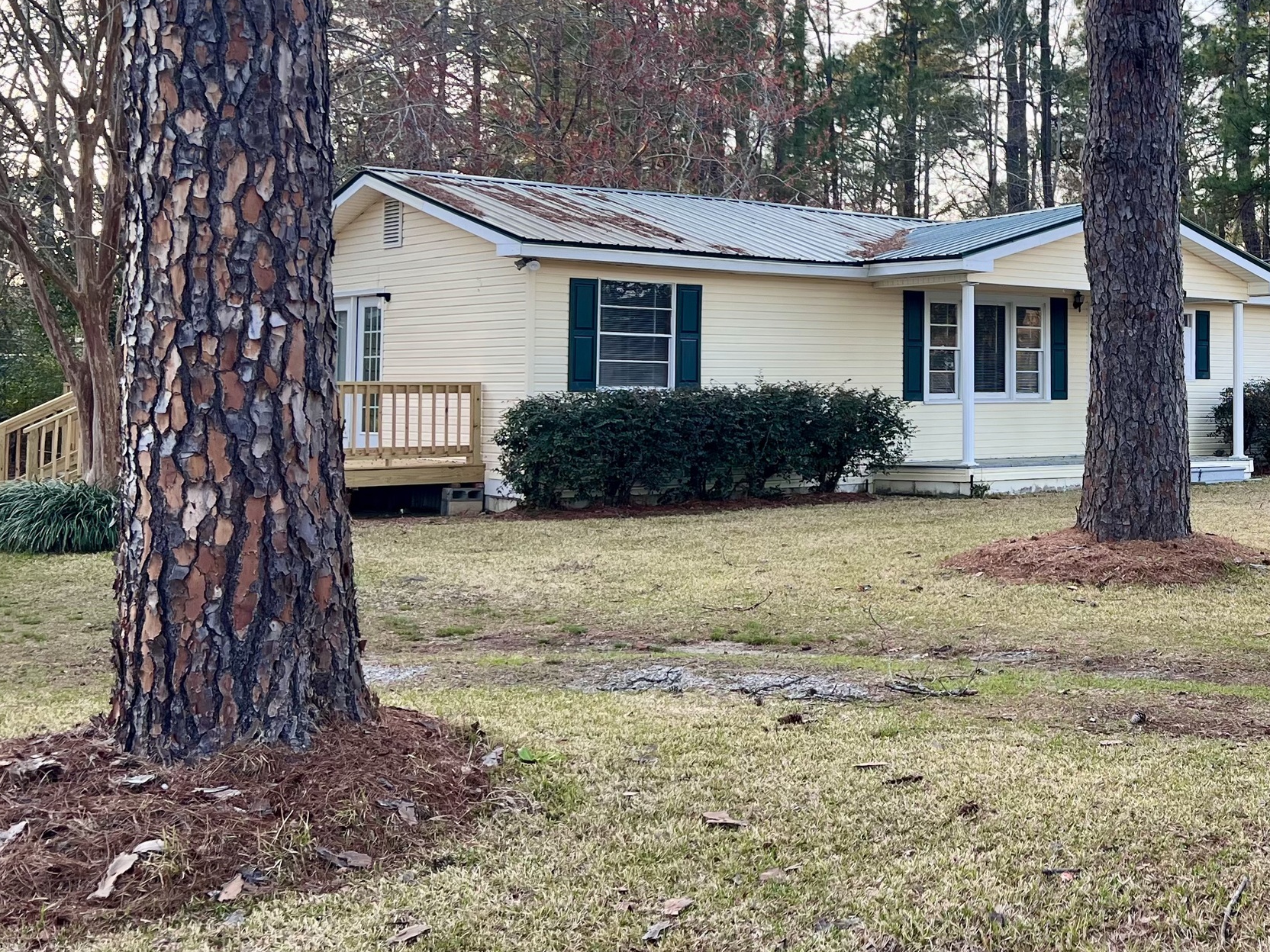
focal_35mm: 48
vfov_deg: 30.0
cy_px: 296
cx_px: 1043
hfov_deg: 38.0
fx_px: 1761
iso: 40
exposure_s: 1/198
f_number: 1.5
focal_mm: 5.7
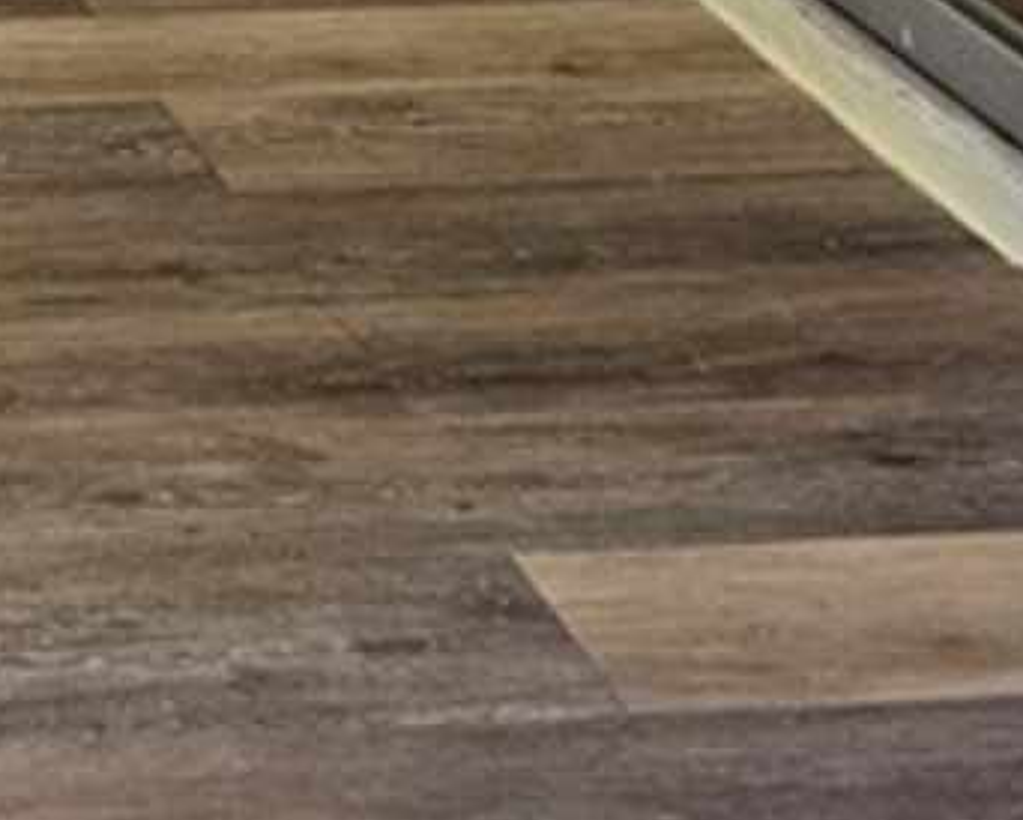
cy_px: -961
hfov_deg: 15.4
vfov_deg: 11.9
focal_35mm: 112
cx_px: -640
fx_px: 3393
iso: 320
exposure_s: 1/120
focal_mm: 6.3
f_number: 1.7
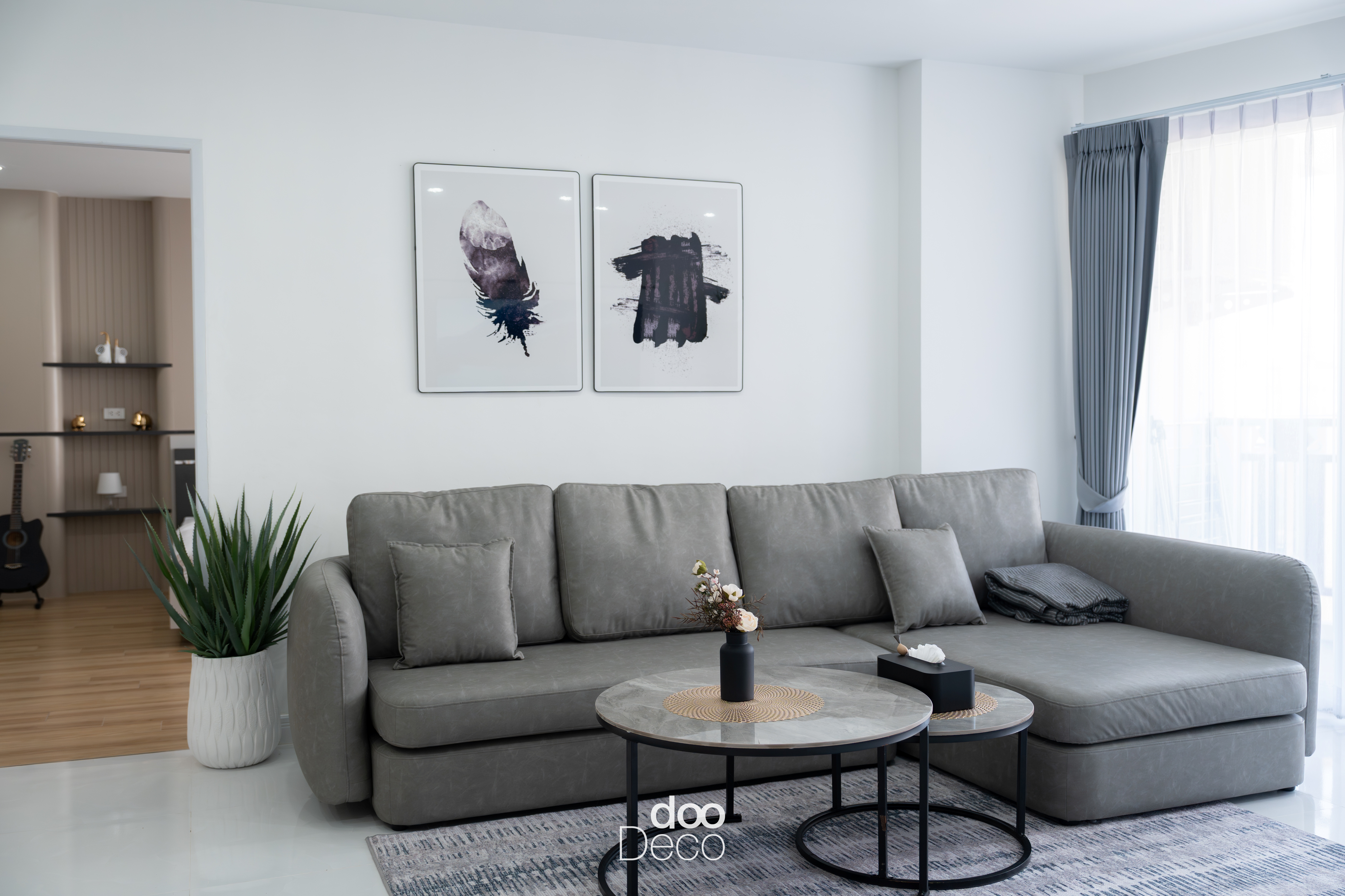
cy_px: 448
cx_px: 672
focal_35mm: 33
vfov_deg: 40.0
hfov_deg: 57.2
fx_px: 1233
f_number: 2.8
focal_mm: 33
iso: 800
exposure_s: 1/320
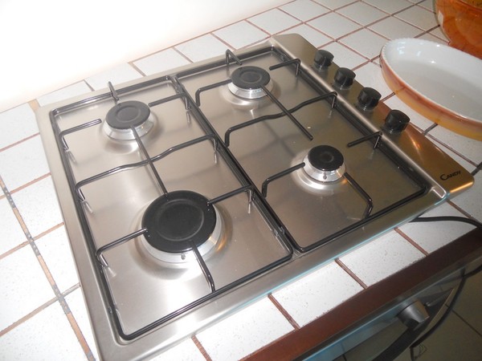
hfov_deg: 65.3
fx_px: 376
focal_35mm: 27
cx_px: 241
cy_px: 180
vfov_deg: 51.4
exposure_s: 1/25
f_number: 3.2
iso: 200
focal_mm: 4.9
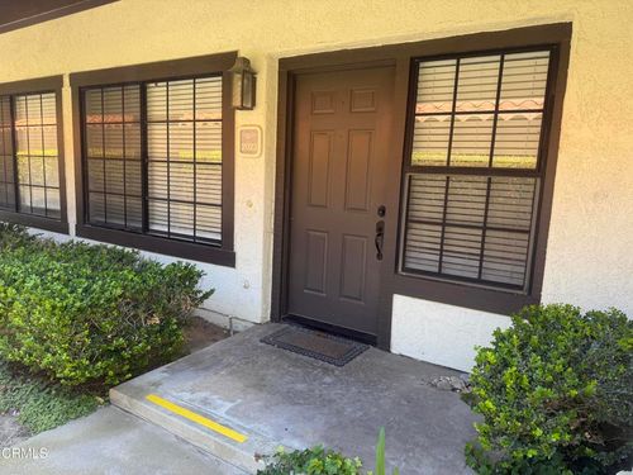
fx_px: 439
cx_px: 316
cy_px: 238
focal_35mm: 24
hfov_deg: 71.6
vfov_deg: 56.8
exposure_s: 1/251
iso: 64
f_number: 1.78
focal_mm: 6.76
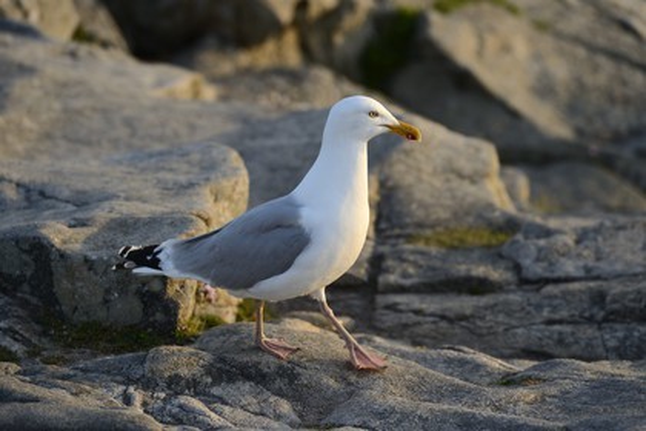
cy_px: 216
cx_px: 323
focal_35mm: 200
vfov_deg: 6.9
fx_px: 3589
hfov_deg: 10.3
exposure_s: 1/320
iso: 200
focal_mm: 200
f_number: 5.6
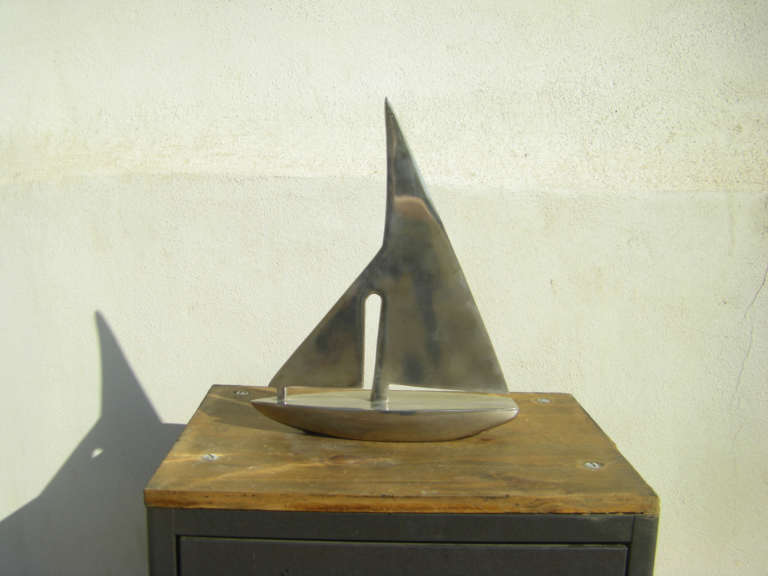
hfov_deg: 49.0
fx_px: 843
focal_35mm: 38
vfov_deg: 37.7
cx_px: 384
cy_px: 288
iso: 64
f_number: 7
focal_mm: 6.3
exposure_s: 1/250
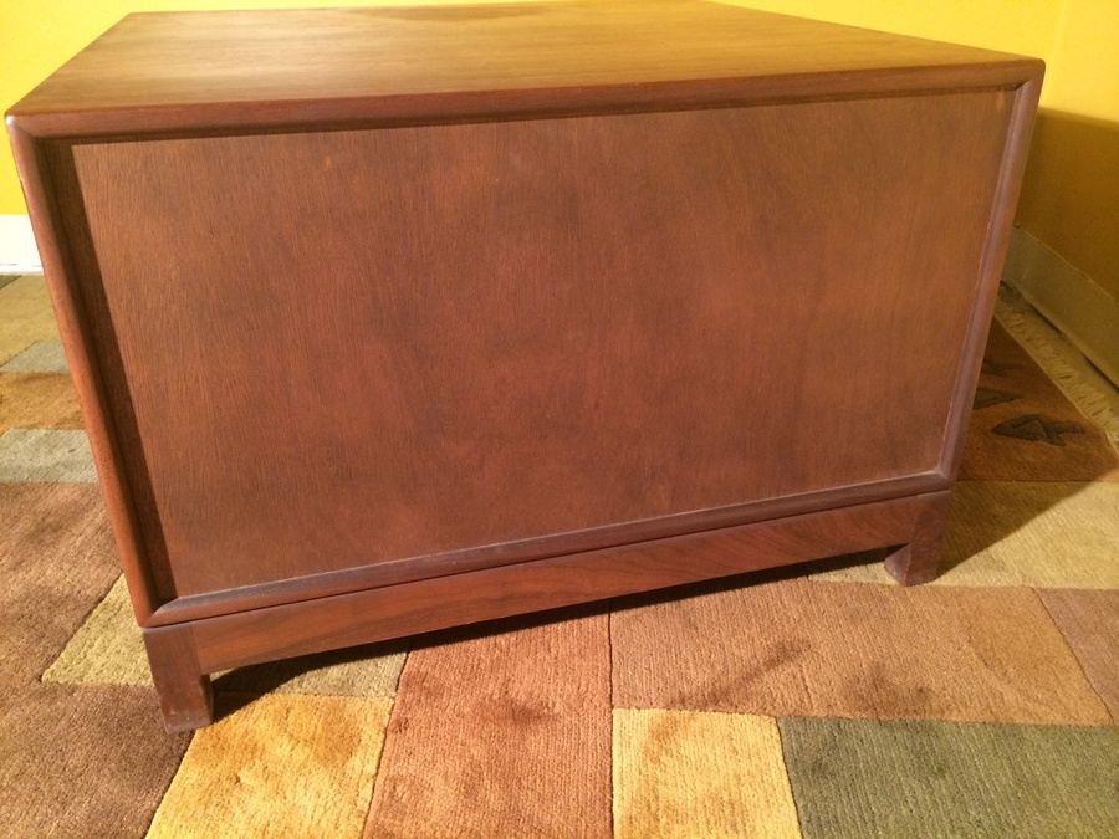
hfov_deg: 60.0
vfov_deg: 46.8
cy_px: 420
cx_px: 560
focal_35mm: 30
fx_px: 970
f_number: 2.2
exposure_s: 1/30
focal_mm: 4.12
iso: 200
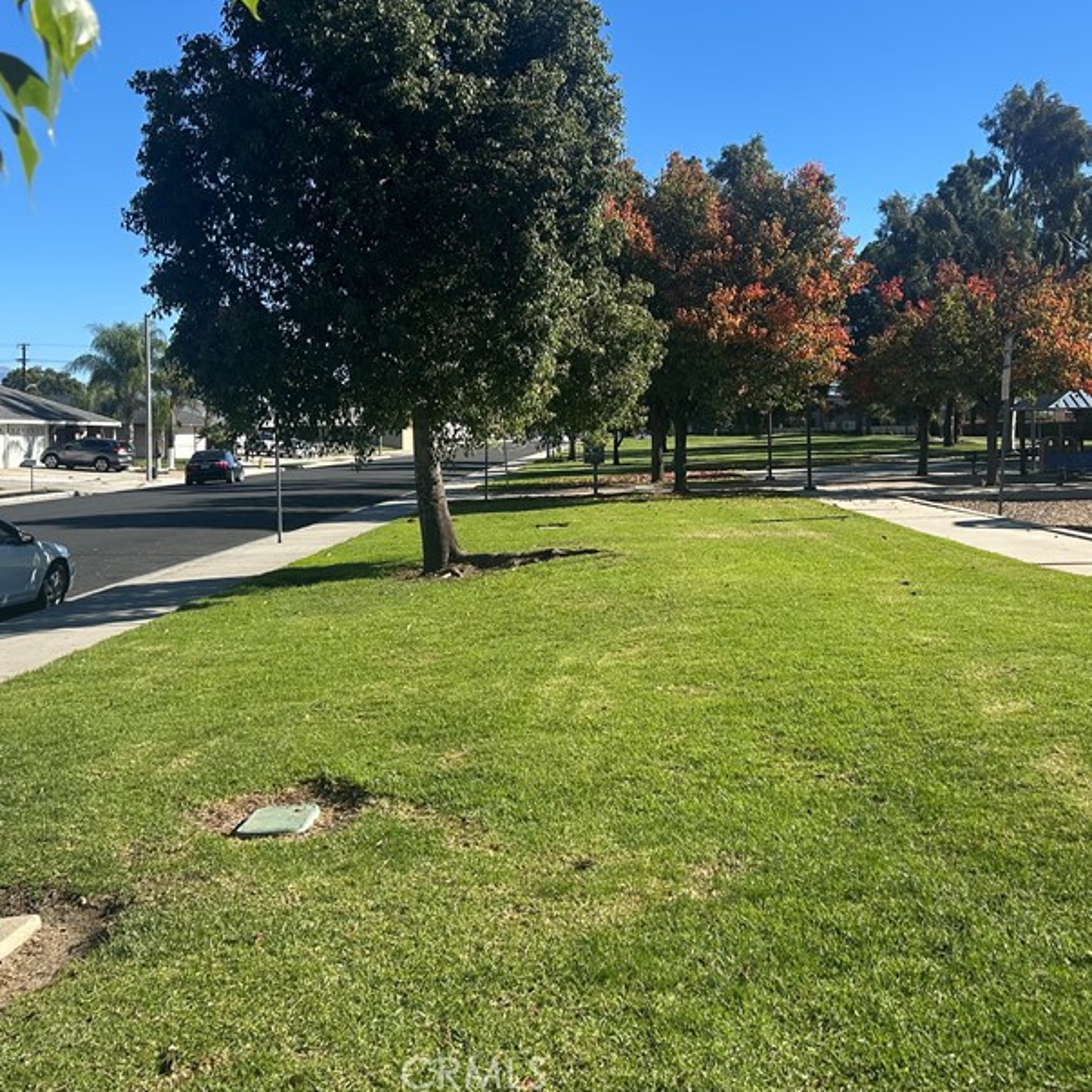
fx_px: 1392
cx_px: 719
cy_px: 404
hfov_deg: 42.3
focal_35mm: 39
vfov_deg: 42.5
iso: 50
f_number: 1.5
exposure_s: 1/3077
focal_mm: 5.7
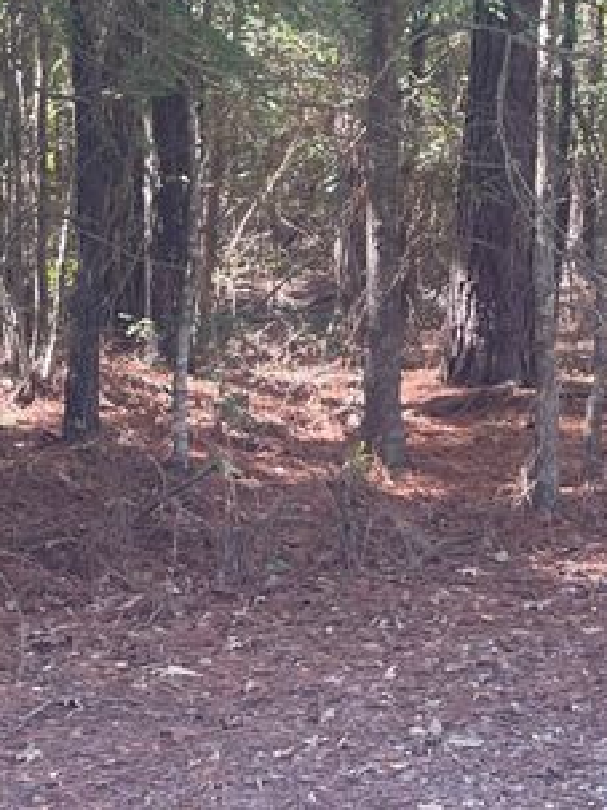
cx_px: 366
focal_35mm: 141
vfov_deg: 13.7
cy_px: -79
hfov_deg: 10.5
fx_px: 3299
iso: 80
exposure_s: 1/121
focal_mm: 7.5
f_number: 2.2
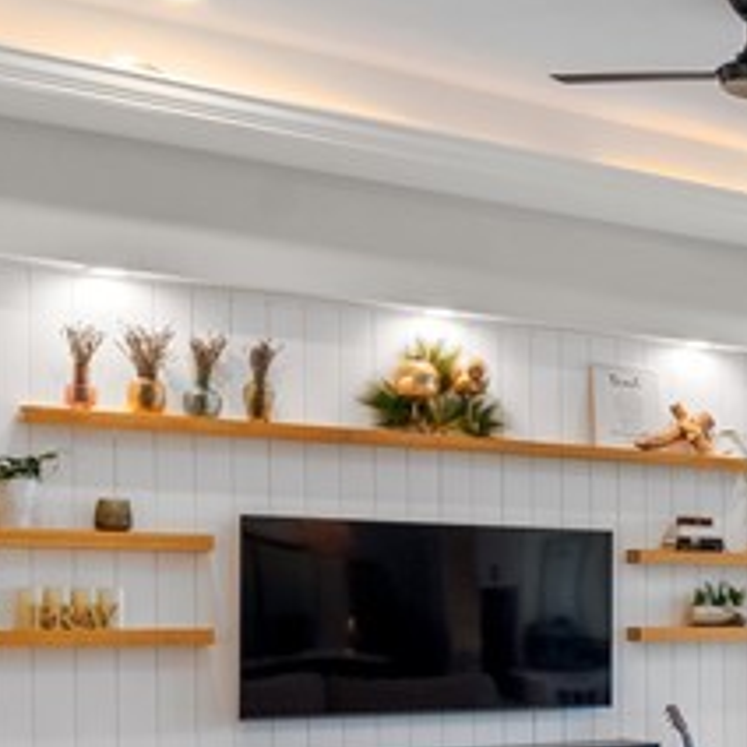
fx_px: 1489
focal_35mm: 61
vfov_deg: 27.4
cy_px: 627
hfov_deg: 20.4
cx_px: 1332
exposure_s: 1/2.5
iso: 250
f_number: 8
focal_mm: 14
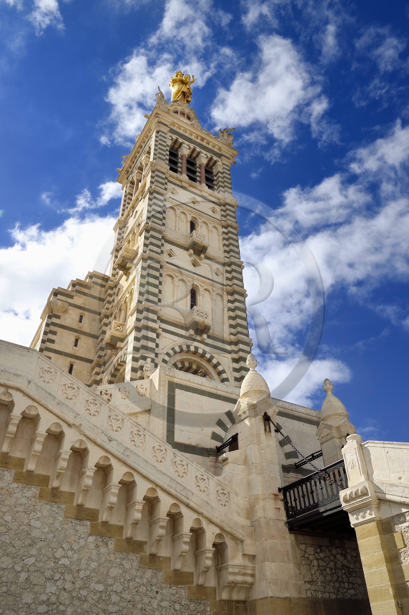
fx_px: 409
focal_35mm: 24
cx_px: 204
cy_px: 308
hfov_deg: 53.1
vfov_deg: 73.8
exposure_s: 1/400
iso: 200
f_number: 11
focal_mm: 24
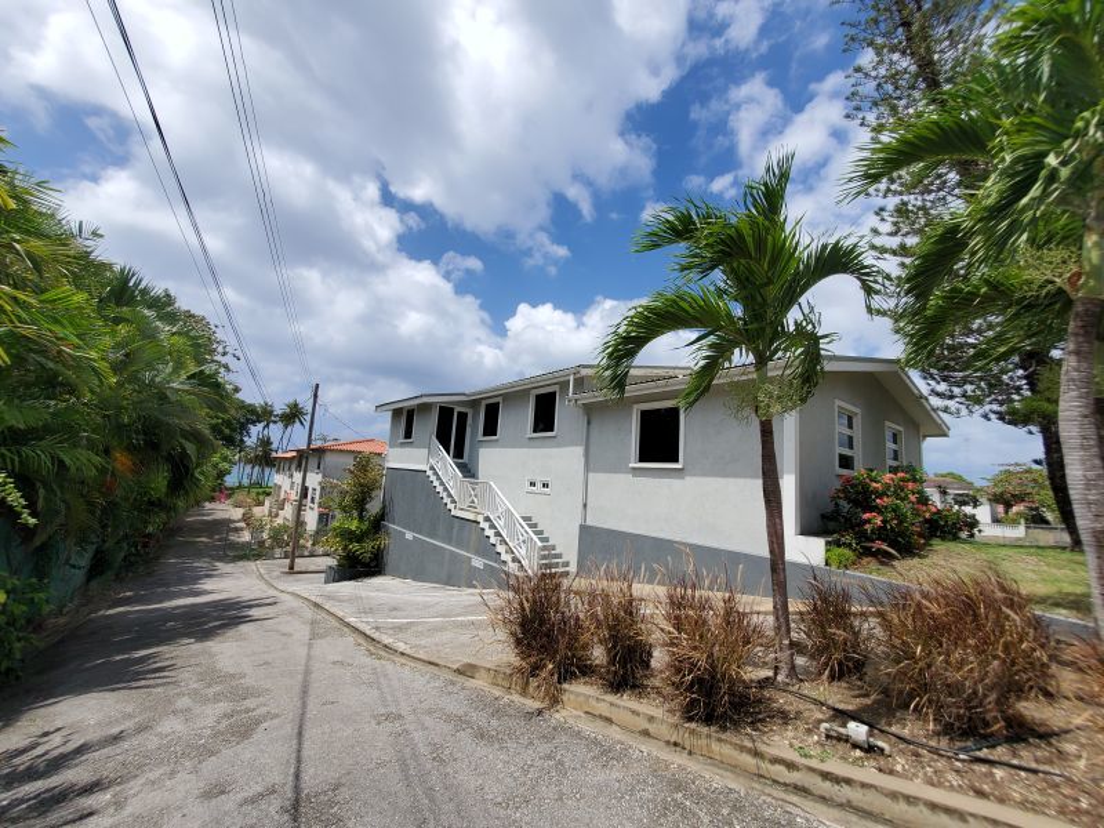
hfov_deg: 106.2
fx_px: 415
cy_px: 414
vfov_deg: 89.9
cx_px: 552
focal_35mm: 13
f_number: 2.2
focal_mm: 1.8
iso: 50
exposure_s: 1/1713
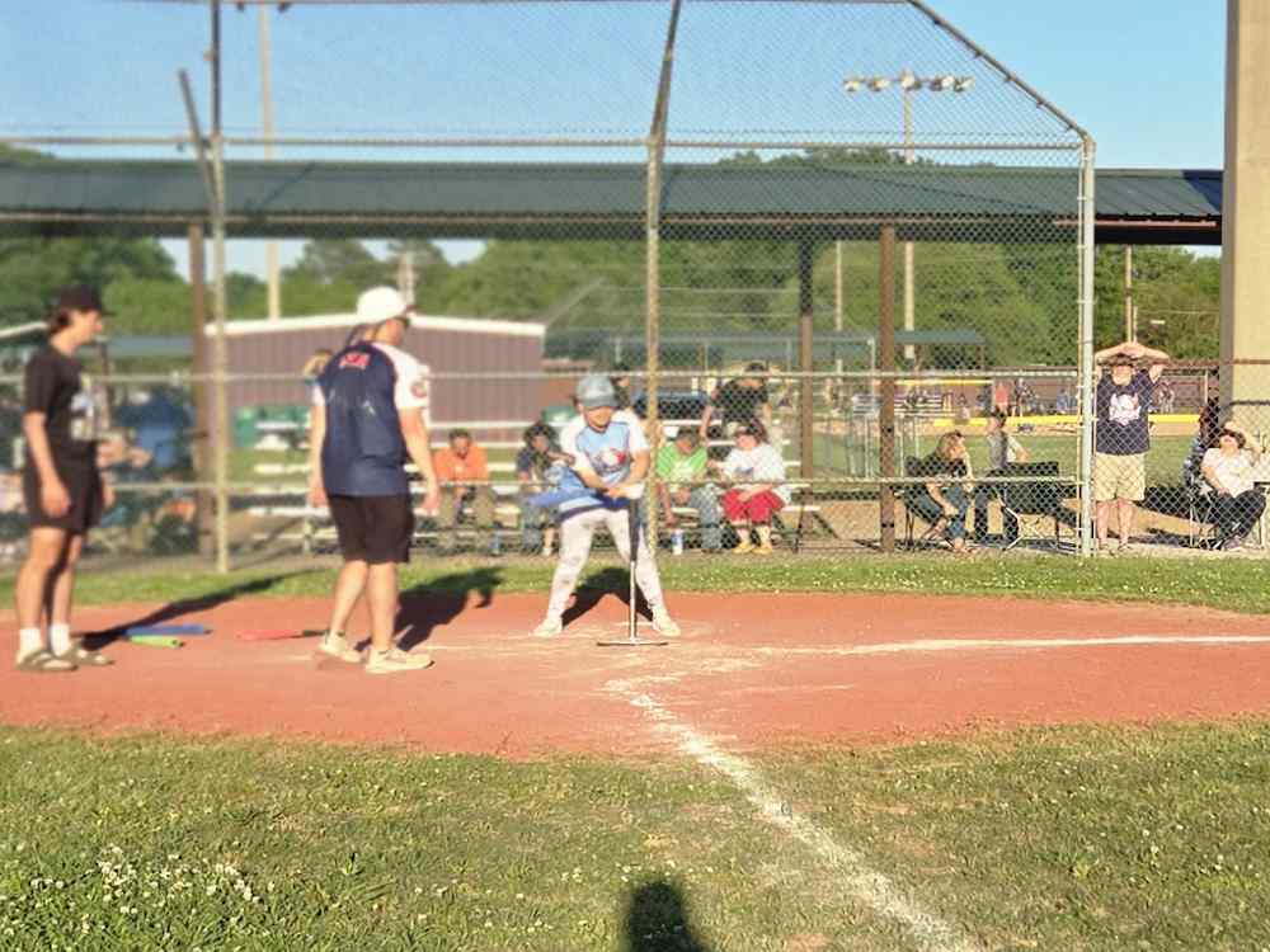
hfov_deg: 73.9
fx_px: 844
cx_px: 635
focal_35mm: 23
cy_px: 476
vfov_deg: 58.9
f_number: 1.8
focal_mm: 5.4
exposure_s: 1/1601
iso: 25
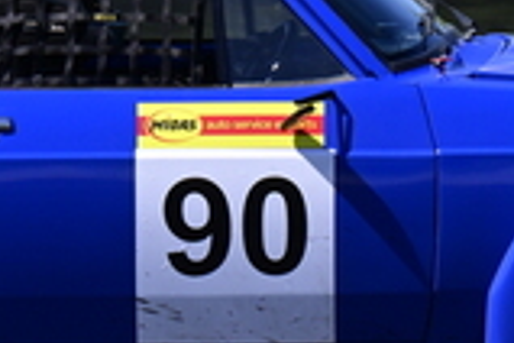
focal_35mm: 908
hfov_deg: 2.3
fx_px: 12963
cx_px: 142
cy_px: -95
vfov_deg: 1.5
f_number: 11
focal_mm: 180
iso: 80
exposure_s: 1/100
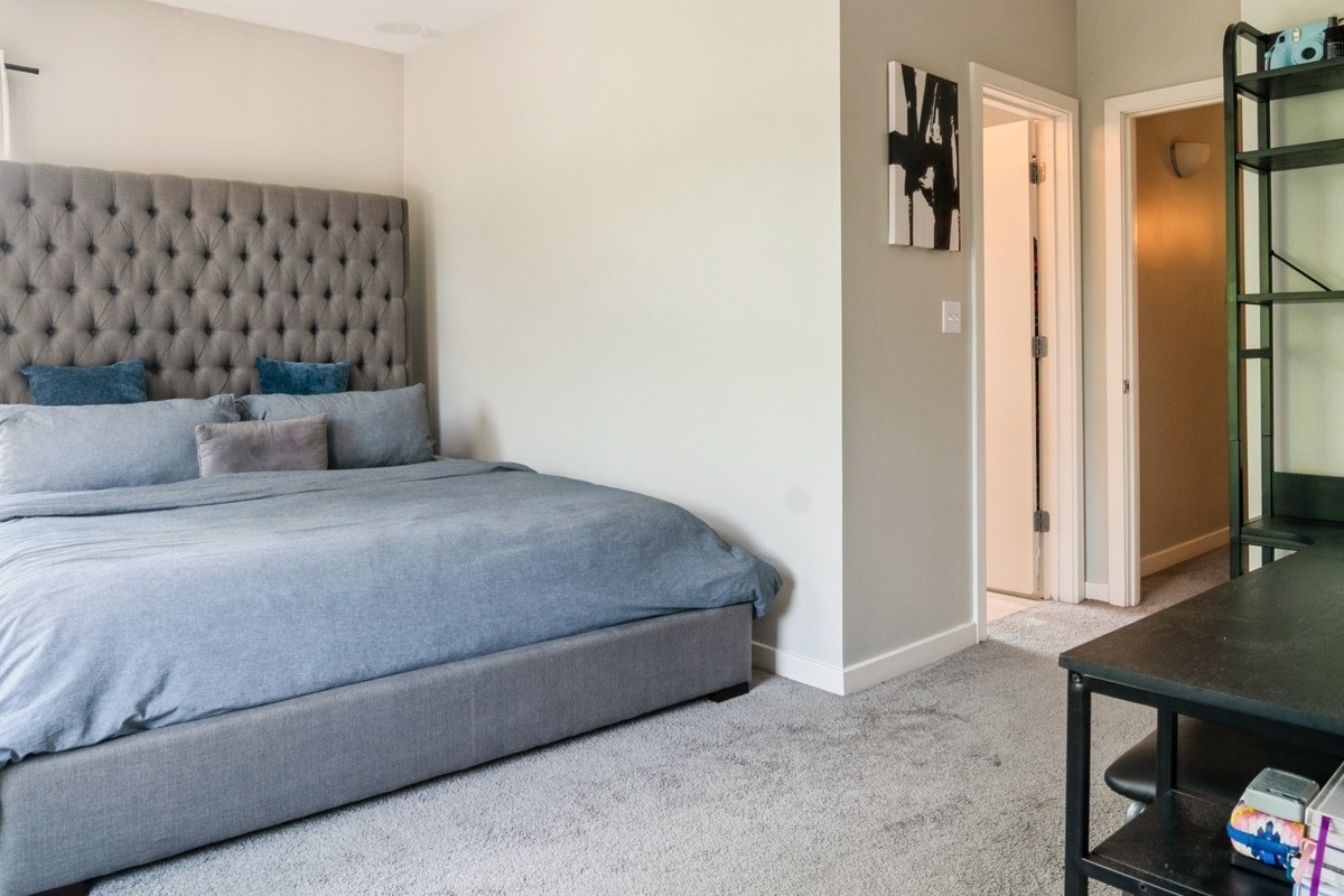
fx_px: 896
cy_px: 360
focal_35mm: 24
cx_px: 608
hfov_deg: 73.6
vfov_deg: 52.8
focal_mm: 12
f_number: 8
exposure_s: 1/6
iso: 200
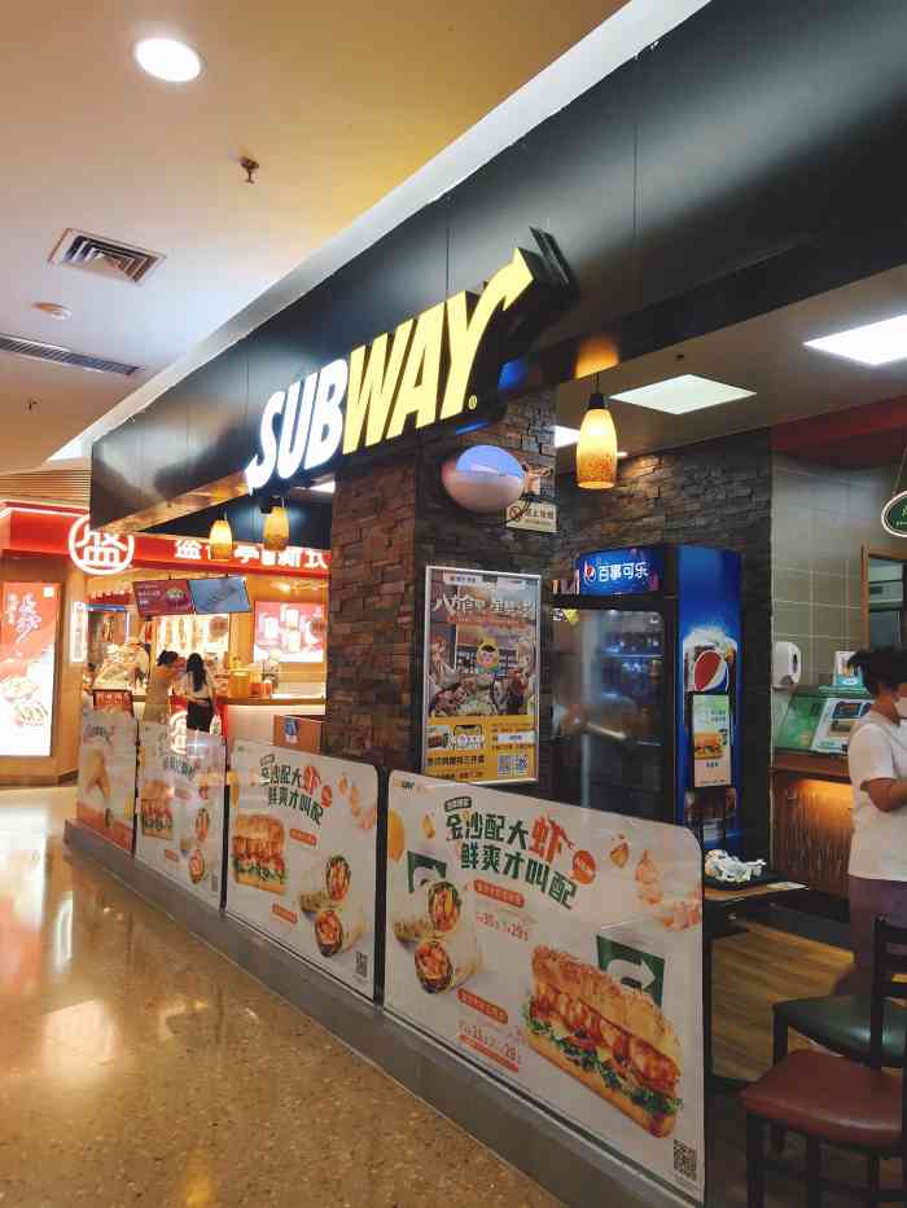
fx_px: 1013
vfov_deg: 61.7
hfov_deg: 48.2
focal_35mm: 29
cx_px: 454
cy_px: 604
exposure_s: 1/100
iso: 131
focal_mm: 4.27
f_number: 1.8
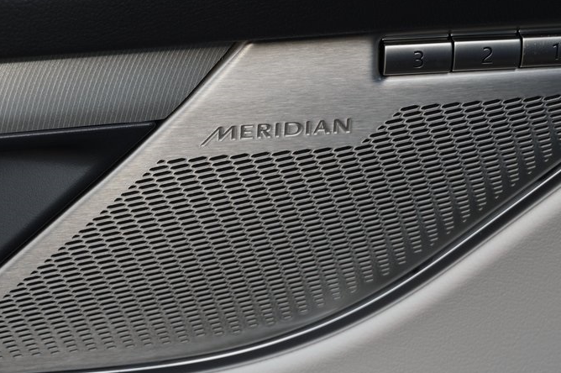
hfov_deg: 17.8
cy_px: 132
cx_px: 279
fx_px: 1790
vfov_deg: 11.9
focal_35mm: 115
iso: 100
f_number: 7.1
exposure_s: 1/125
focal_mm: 50
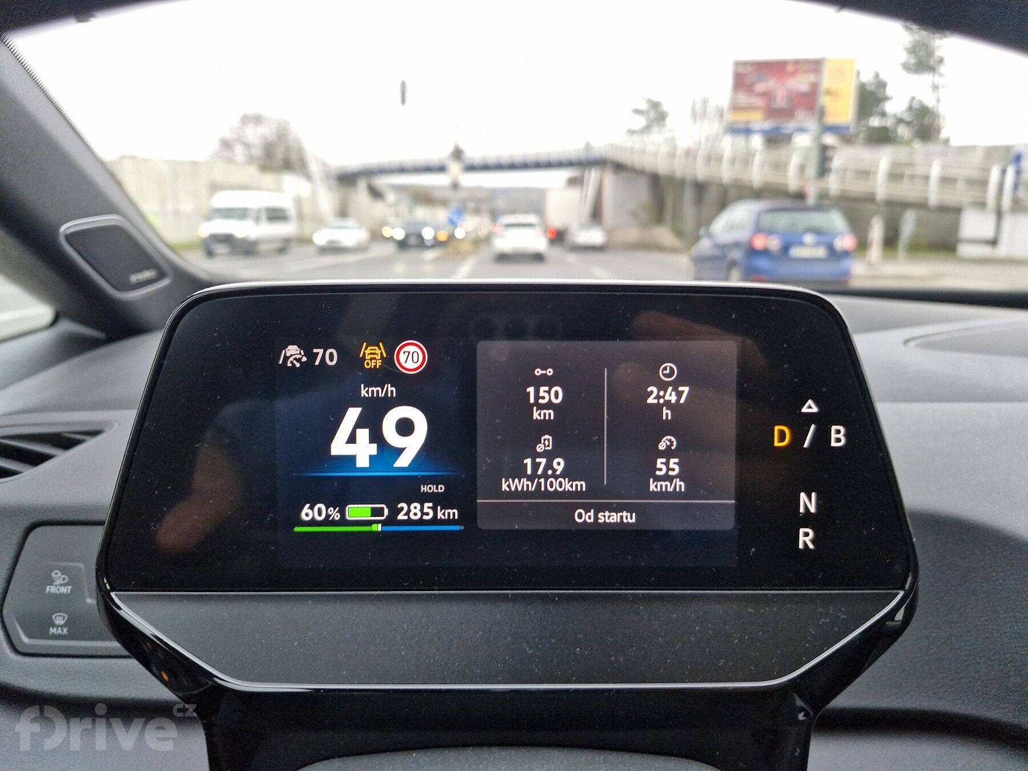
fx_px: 683
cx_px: 514
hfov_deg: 73.9
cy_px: 386
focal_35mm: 23
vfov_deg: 58.9
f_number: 1.8
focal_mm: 5.54
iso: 100
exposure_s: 1/100
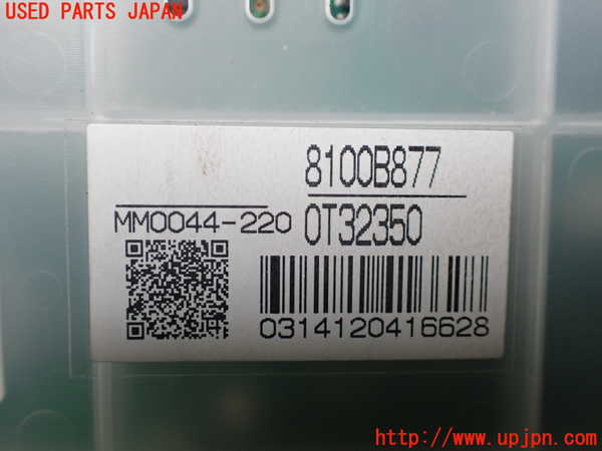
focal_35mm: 30
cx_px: 301
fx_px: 522
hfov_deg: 60.0
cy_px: 226
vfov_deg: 46.8
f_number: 2.3
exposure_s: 1/125
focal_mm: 5.4
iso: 250
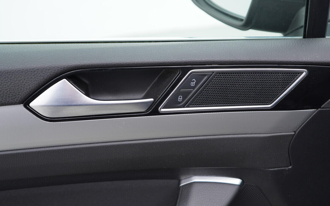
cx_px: 166
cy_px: 106
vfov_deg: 34.4
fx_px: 333
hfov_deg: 52.8
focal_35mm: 37
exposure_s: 1/40
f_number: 2.8
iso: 125
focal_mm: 24
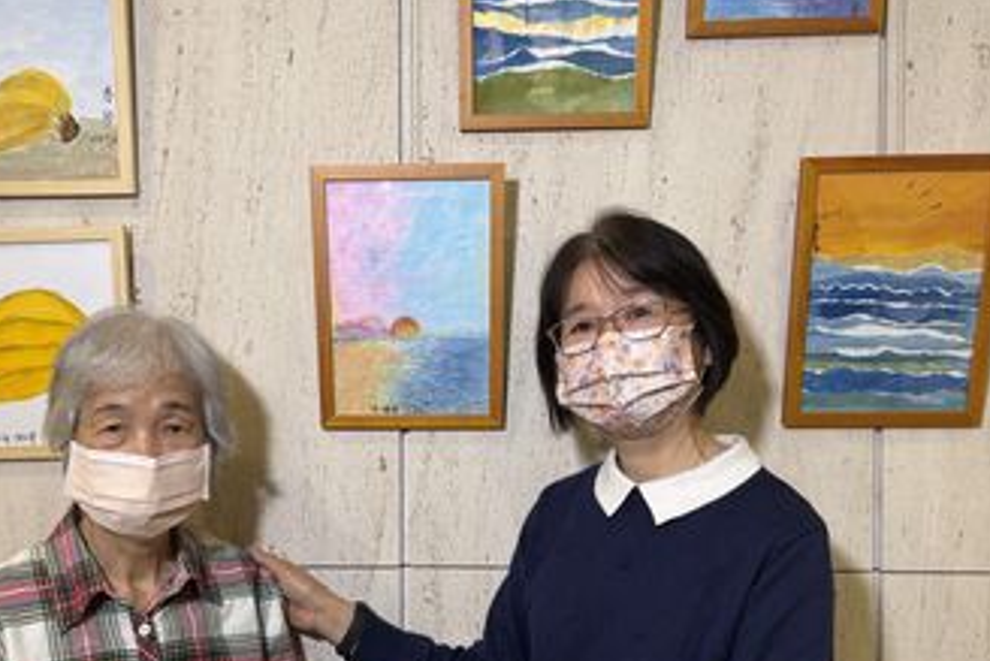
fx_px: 908
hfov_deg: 57.0
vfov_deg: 39.6
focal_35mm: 33
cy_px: 435
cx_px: 435
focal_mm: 5.96
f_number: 1.6
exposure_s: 1/60
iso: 64
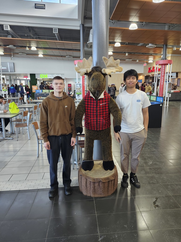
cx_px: 90
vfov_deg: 73.9
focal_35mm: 23
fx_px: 160
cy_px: 121
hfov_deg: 58.9
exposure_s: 1/120
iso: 200
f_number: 1.8
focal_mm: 5.54
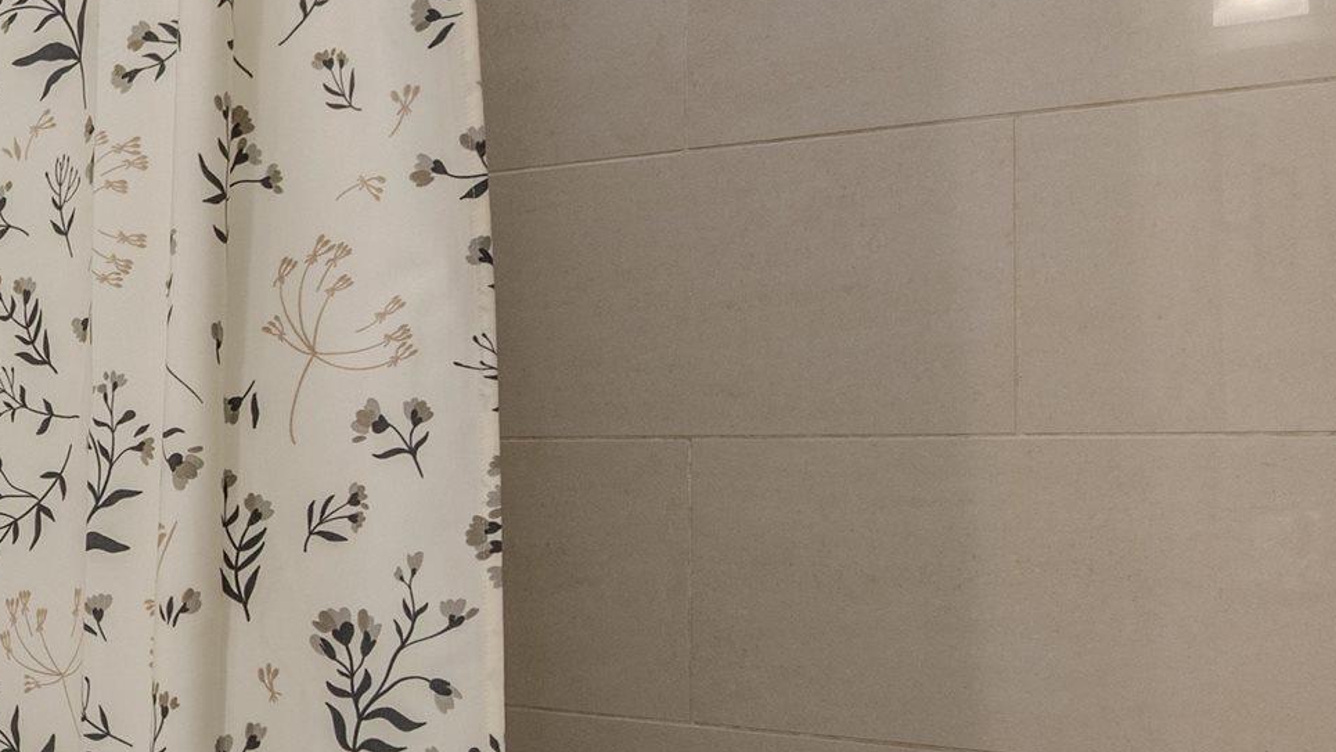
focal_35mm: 60
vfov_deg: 20.0
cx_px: -396
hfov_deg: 28.6
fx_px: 2126
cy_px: 446
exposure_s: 1/60
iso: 500
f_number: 8
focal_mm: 12
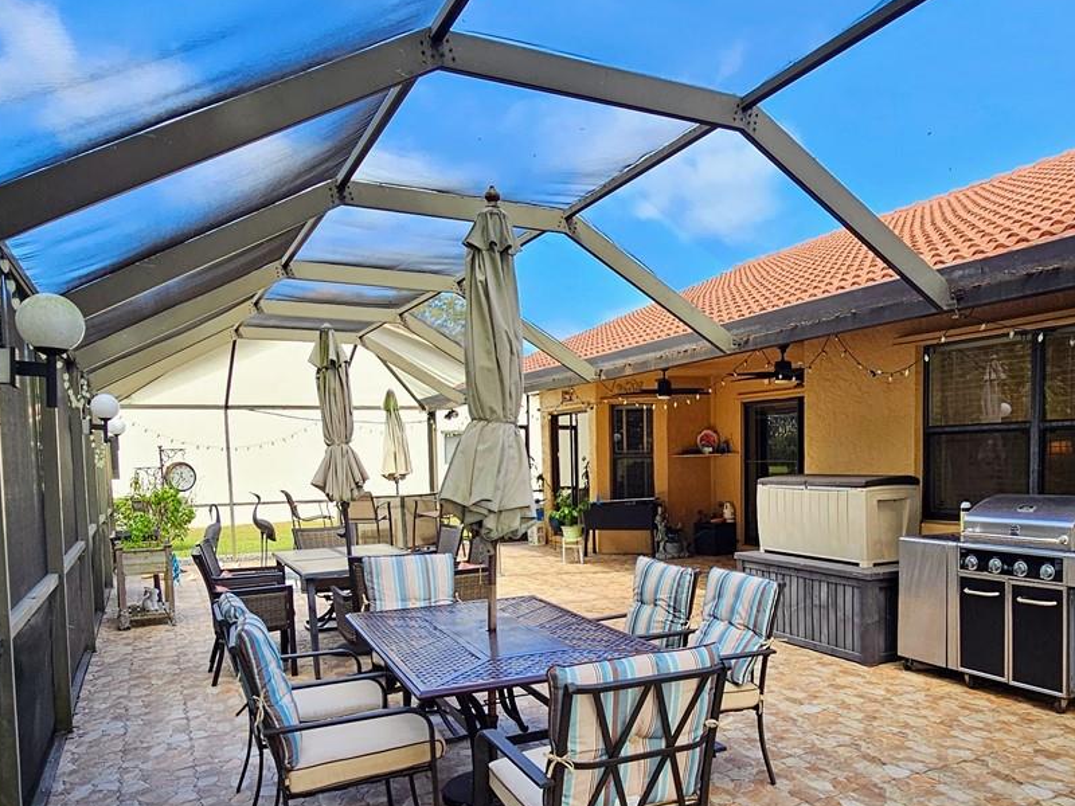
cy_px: 533
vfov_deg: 52.1
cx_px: 625
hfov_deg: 66.9
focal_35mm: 26
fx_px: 807
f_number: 2.2
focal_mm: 2.2
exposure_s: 1/345
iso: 50
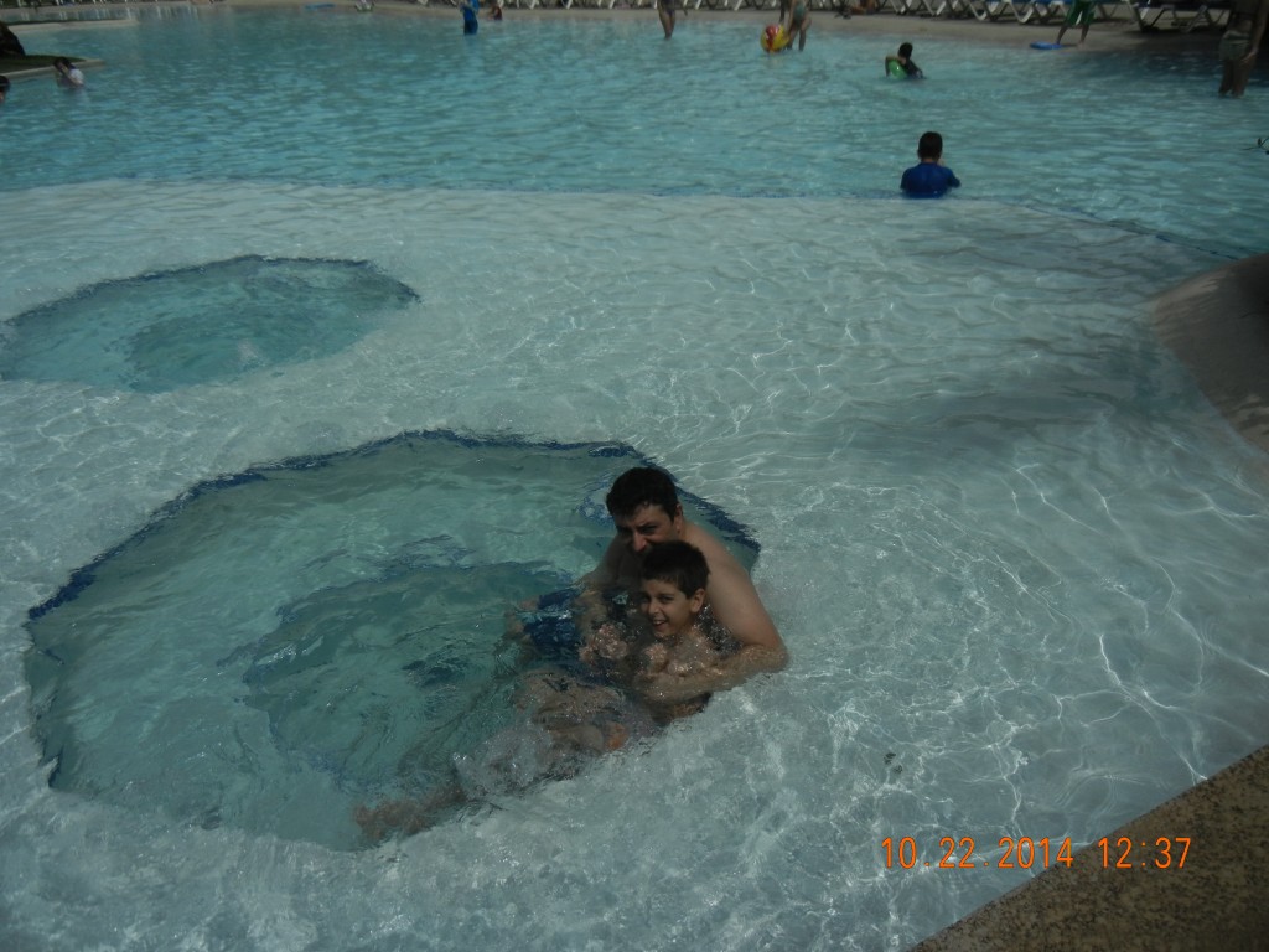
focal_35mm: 30
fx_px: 1100
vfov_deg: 46.8
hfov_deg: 60.0
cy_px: 476
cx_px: 634
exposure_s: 1/2000
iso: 160
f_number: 7
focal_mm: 5.4
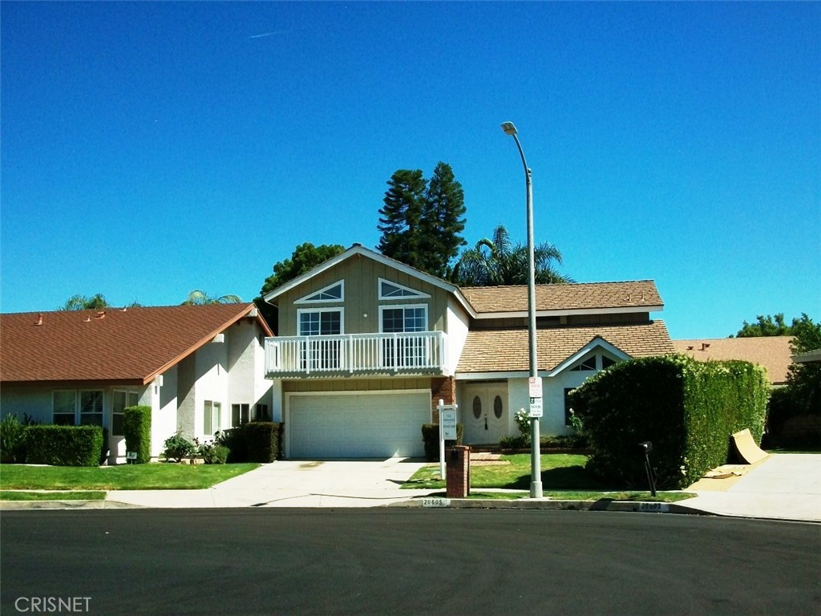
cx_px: 410
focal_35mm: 34
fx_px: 806
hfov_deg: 54.0
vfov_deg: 41.8
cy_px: 308
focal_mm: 5.7
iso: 80
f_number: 5.5
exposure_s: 1/400
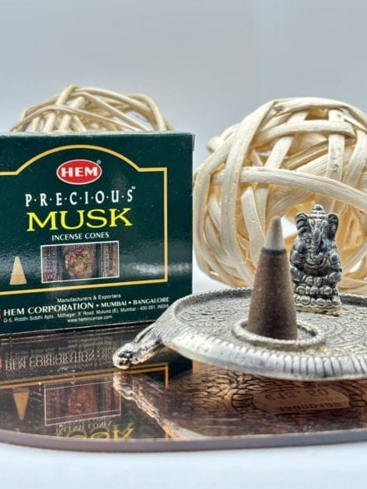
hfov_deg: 25.2
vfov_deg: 33.2
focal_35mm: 58
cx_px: 167
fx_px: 820
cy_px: 235
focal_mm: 5.96
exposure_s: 1/100
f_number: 1.6
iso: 100
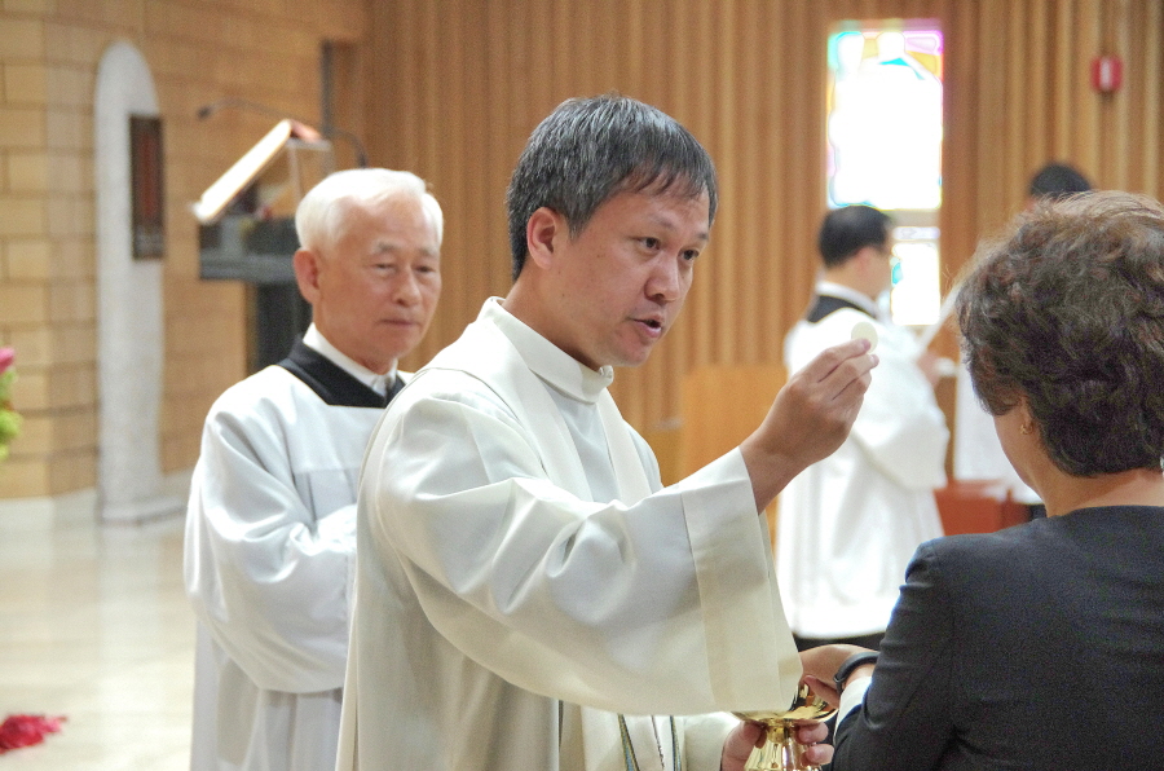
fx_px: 4840
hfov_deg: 13.7
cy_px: 386
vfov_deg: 9.1
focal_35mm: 150
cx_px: 582
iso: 3200
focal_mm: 100
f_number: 5.6
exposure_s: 1/100
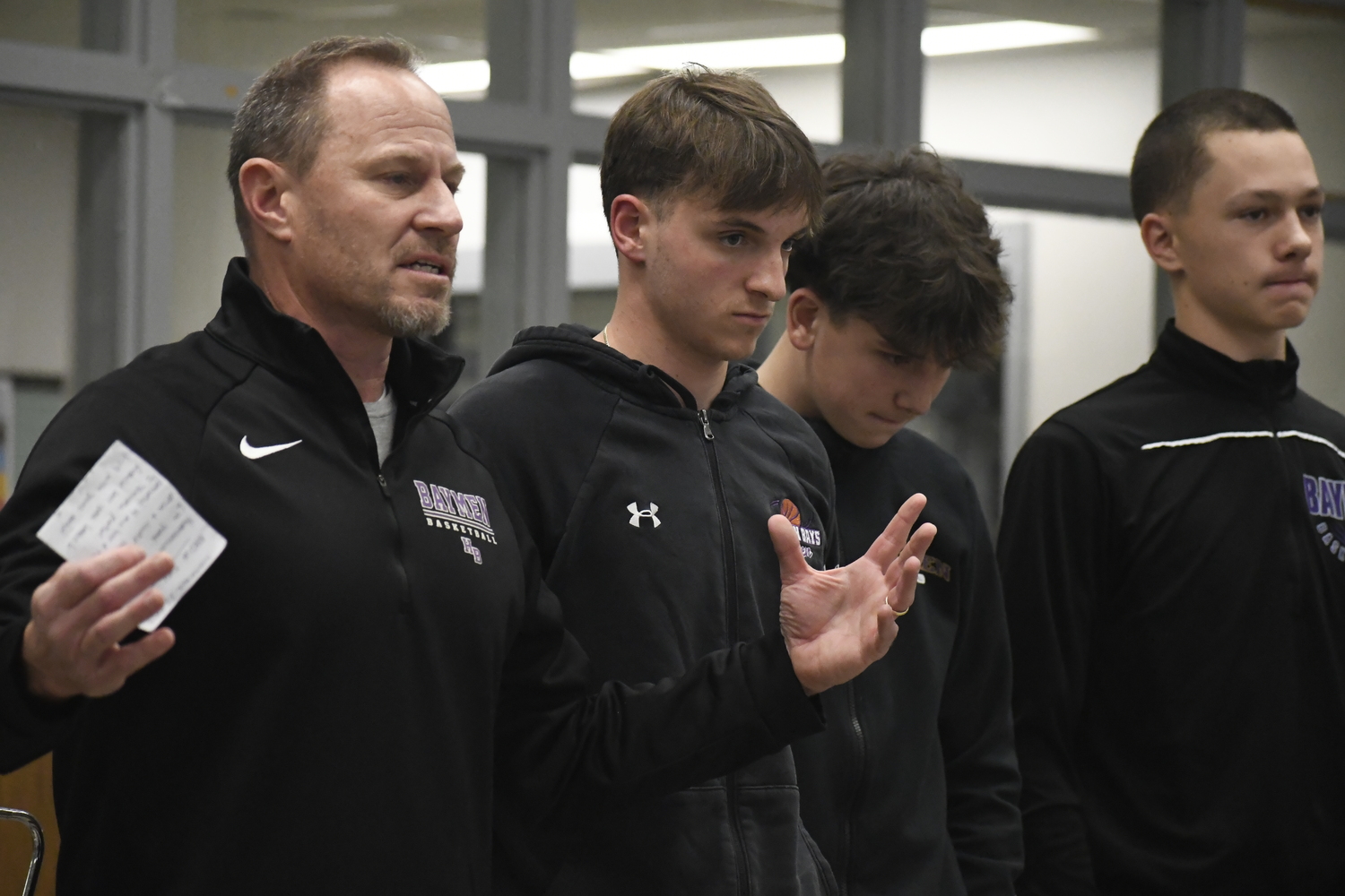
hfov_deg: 11.4
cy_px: 448
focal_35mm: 180
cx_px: 672
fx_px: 6724
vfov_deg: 7.6
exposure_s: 1/500
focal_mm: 120
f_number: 4.8
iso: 8000
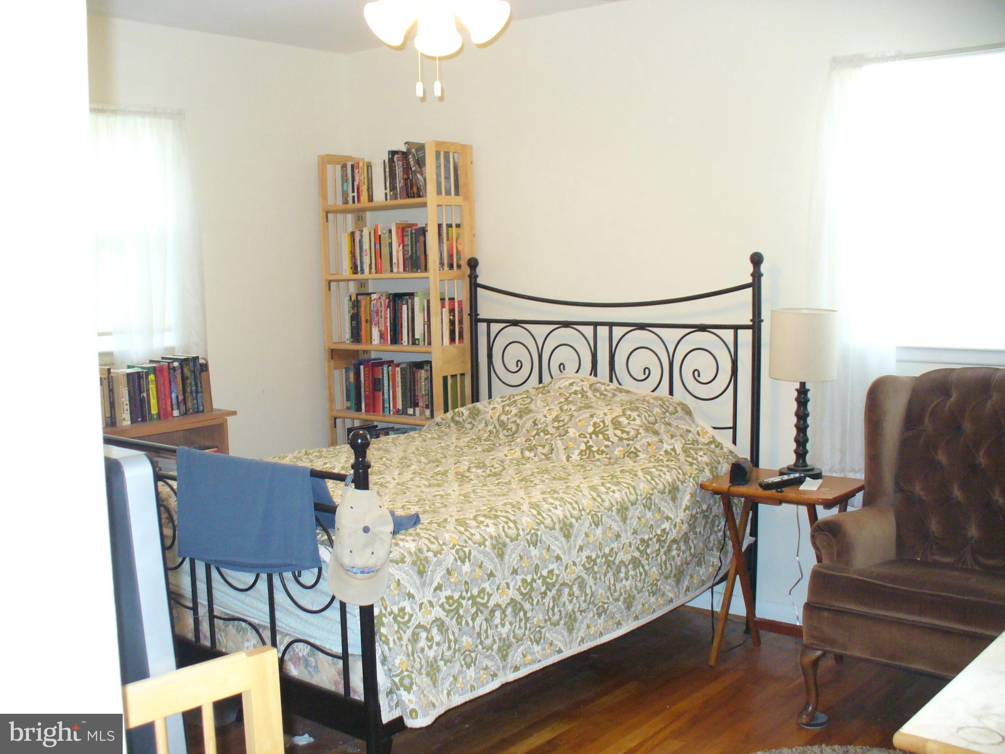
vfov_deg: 38.7
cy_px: 377
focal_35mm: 37
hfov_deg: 50.1
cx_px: 502
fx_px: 1074
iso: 200
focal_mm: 6.1
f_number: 2.8
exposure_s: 1/30
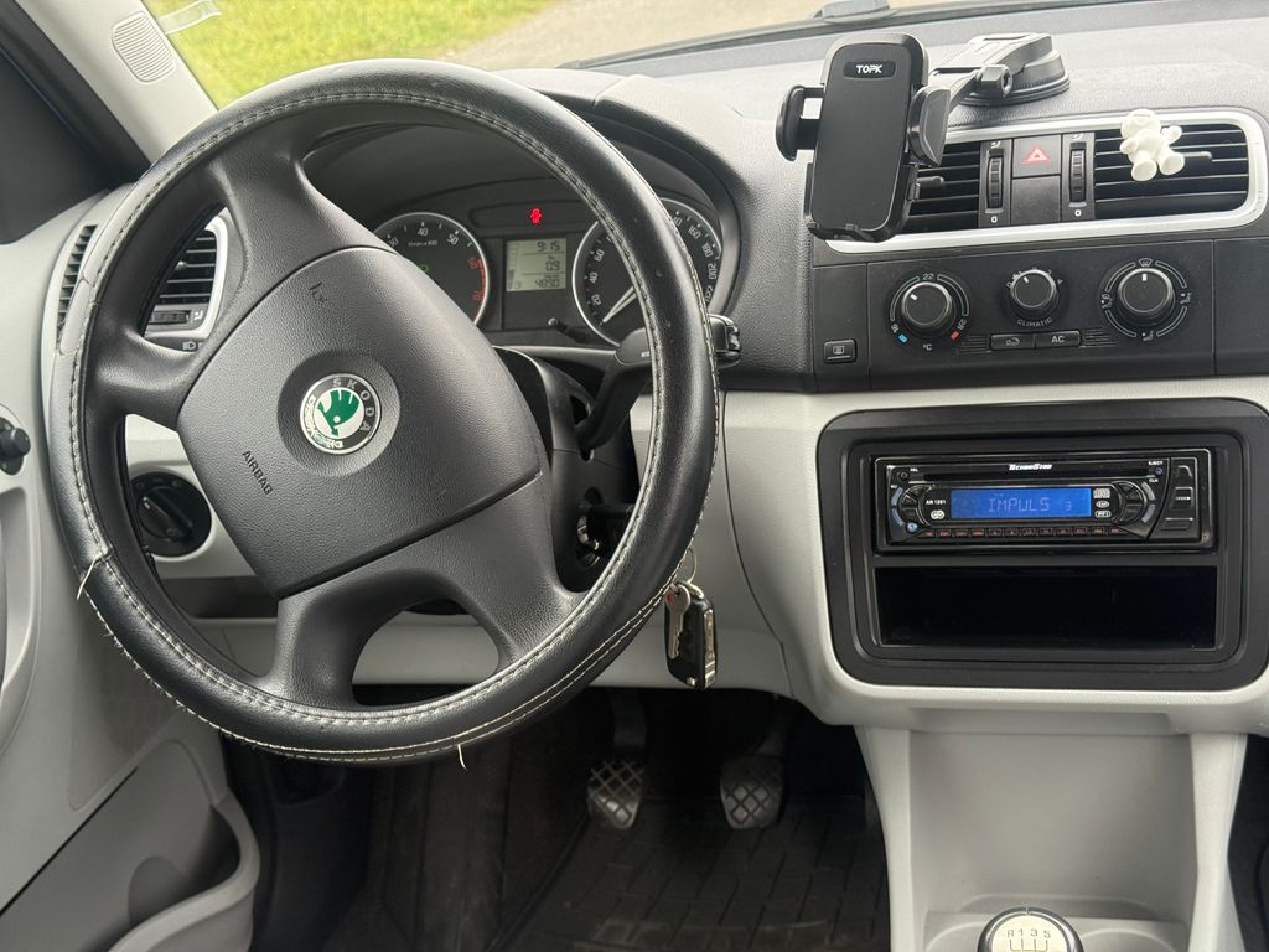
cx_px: 634
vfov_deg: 30.3
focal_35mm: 48
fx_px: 1760
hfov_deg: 39.7
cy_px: 476
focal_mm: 6.76
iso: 200
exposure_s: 1/112
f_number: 1.78
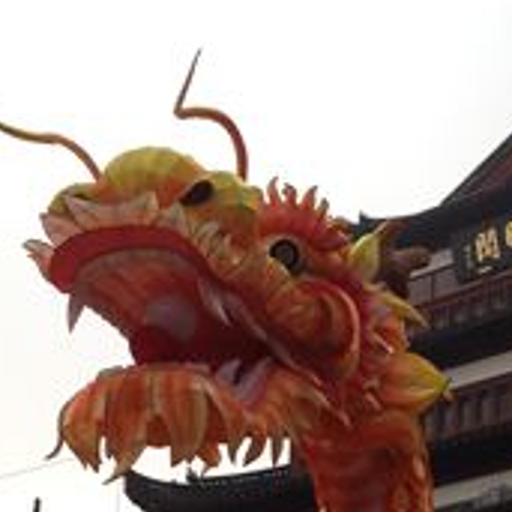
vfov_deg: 19.0
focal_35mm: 87
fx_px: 1456
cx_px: 374
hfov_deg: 19.8
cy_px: 593
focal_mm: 4.28
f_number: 2.4
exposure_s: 1/1151
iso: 64
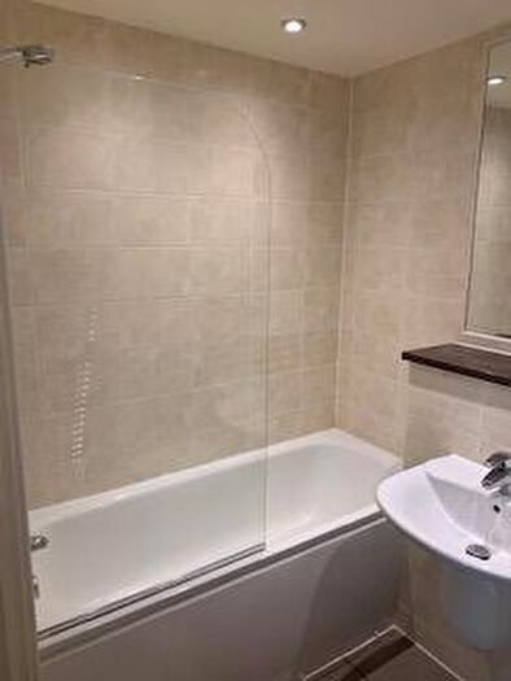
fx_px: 512
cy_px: 340
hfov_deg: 53.1
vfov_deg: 67.3
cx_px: 256
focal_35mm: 26
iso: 50
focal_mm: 4.25
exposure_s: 1/50
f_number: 1.8
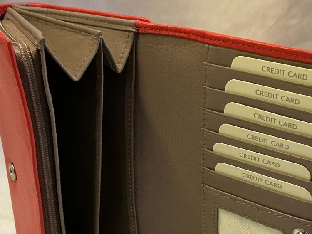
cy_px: 188
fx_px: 523
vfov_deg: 24.8
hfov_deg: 33.1
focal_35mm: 58
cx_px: 191
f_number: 1.8
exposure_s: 1/50
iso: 160
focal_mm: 3
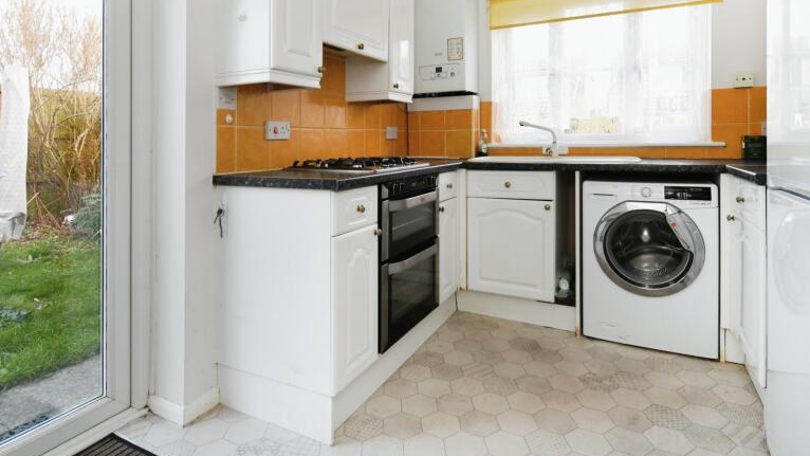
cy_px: 138
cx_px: 398
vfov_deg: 52.2
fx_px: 451
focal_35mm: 21
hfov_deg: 83.8
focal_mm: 15
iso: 800
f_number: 10
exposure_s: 1/80
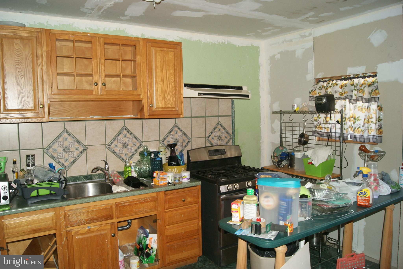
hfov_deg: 67.3
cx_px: 202
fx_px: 302
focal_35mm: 27
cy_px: 134
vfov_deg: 48.0
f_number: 5.6
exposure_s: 1/60
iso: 400
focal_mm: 18
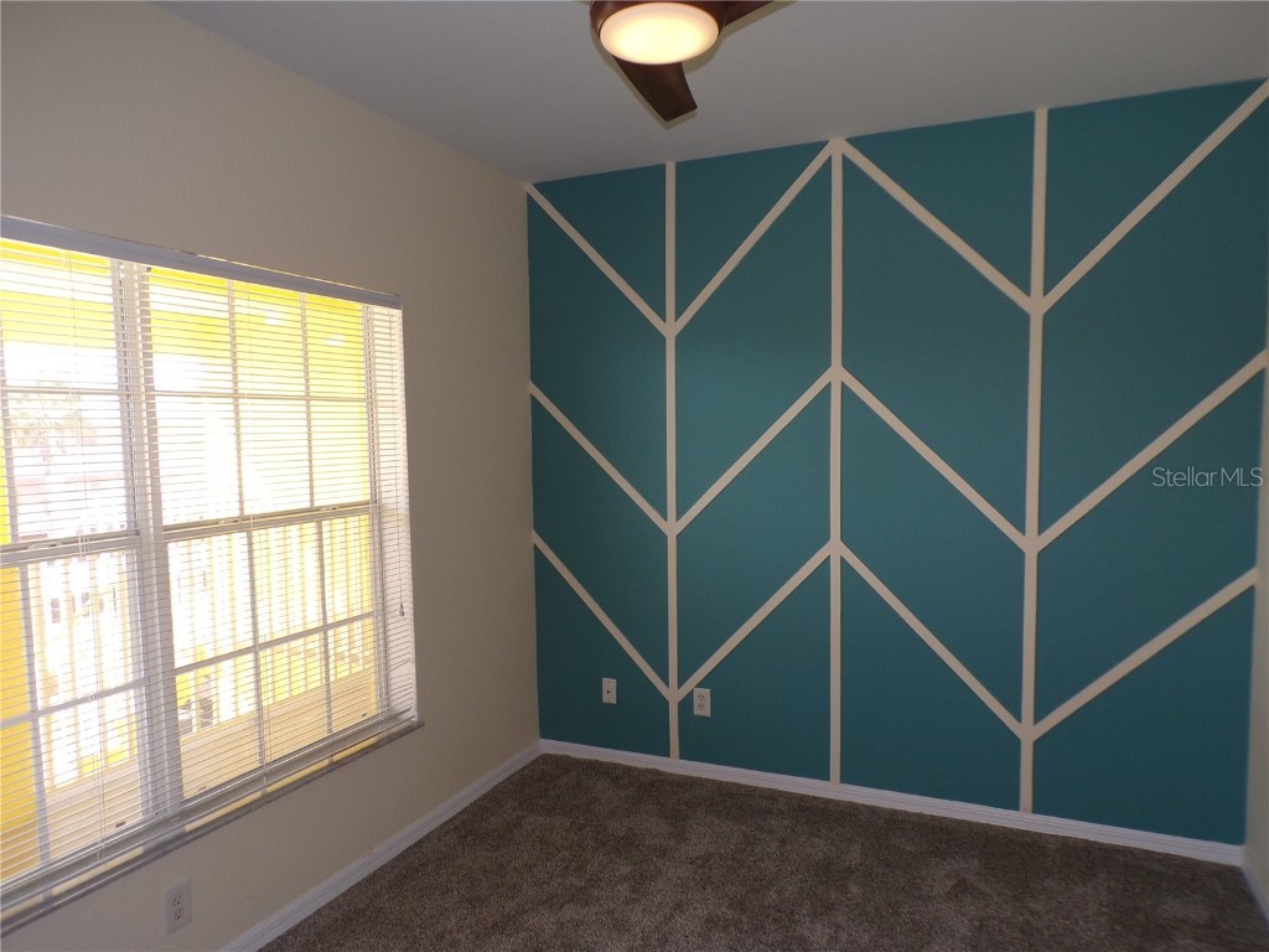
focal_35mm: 24
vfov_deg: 56.8
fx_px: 880
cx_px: 634
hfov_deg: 71.6
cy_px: 476
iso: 80
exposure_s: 1/50
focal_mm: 4.3
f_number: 4.3
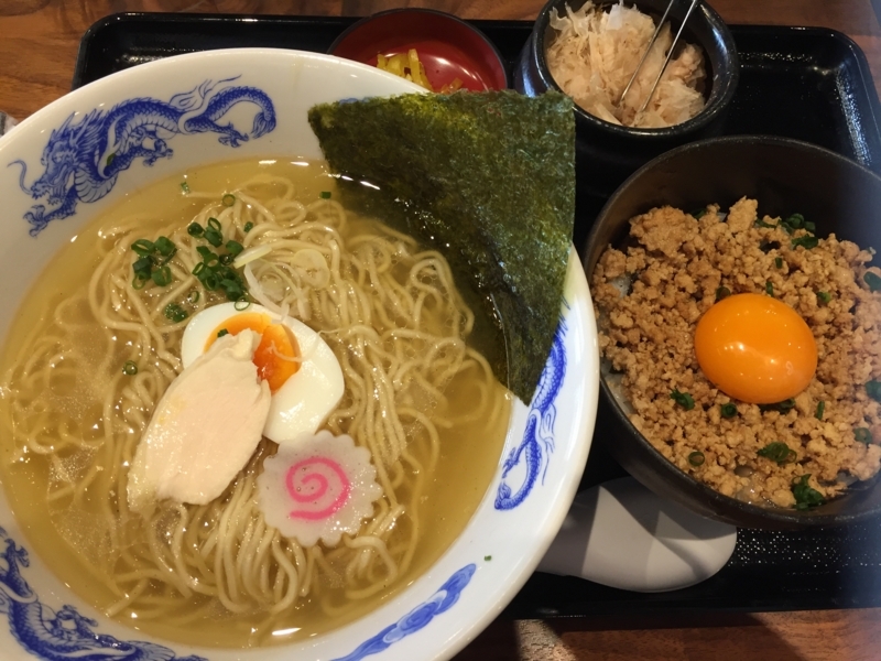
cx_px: 440
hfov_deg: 61.7
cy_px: 330
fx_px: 738
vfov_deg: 48.2
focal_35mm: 29
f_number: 2.2
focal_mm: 4.15
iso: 100
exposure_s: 1/33
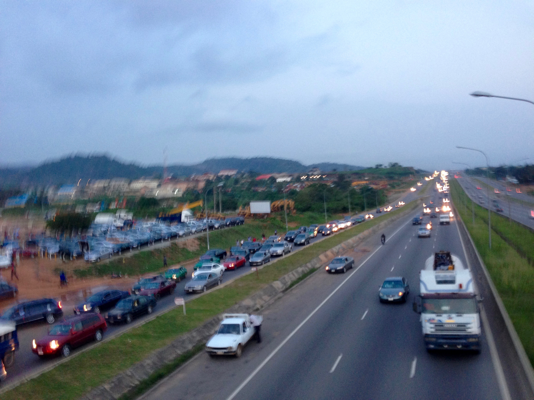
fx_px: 509
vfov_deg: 42.9
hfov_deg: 55.4
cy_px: 200
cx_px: 267
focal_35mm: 33
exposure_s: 1/20
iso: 125
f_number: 2.4
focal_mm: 4.12
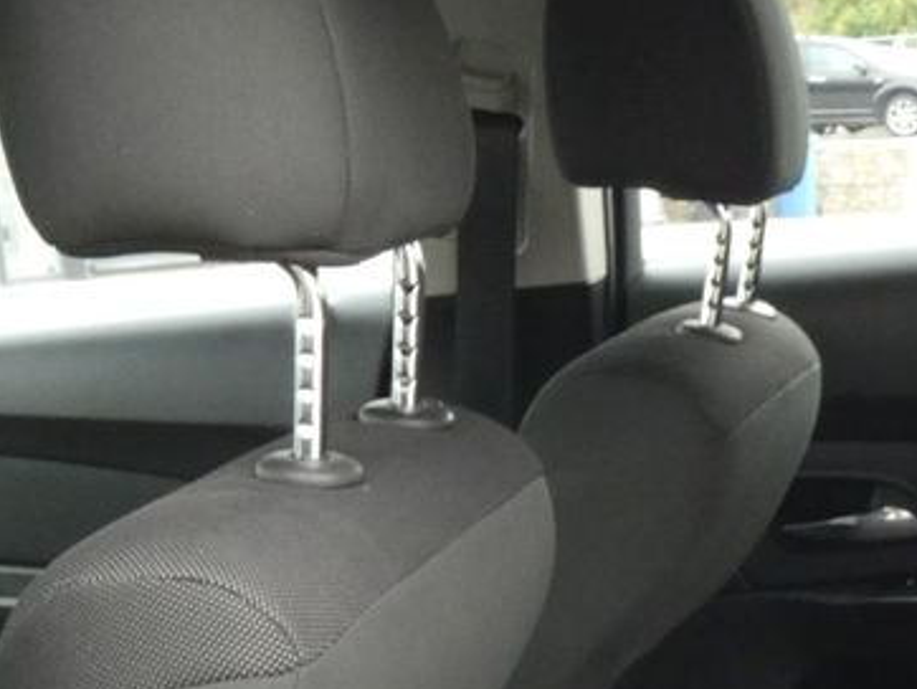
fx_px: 2624
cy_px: 887
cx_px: 1008
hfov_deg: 19.0
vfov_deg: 14.4
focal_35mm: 99
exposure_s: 1/80
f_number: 5.6
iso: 500
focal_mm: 6.2
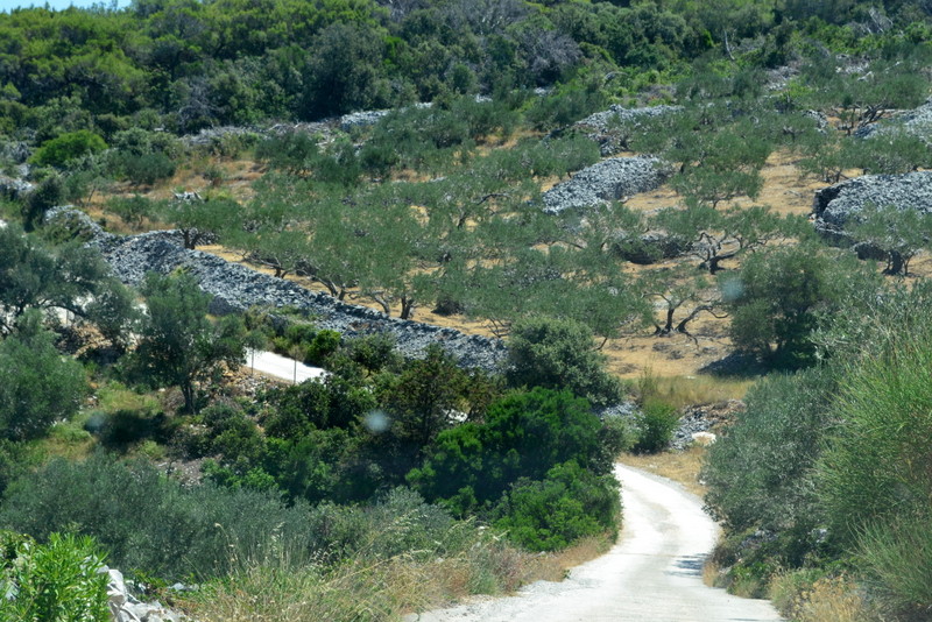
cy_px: 311
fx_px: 1942
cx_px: 466
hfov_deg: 27.0
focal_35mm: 75
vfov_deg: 18.2
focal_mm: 50
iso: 400
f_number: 10
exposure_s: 1/320
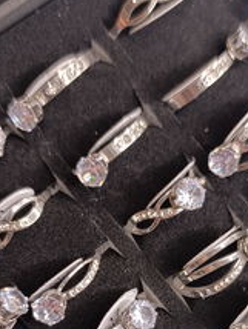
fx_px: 543
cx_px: 145
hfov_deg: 25.7
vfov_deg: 32.5
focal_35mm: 57
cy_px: 277
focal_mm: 6.14
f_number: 1.6
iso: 1000
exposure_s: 1/100
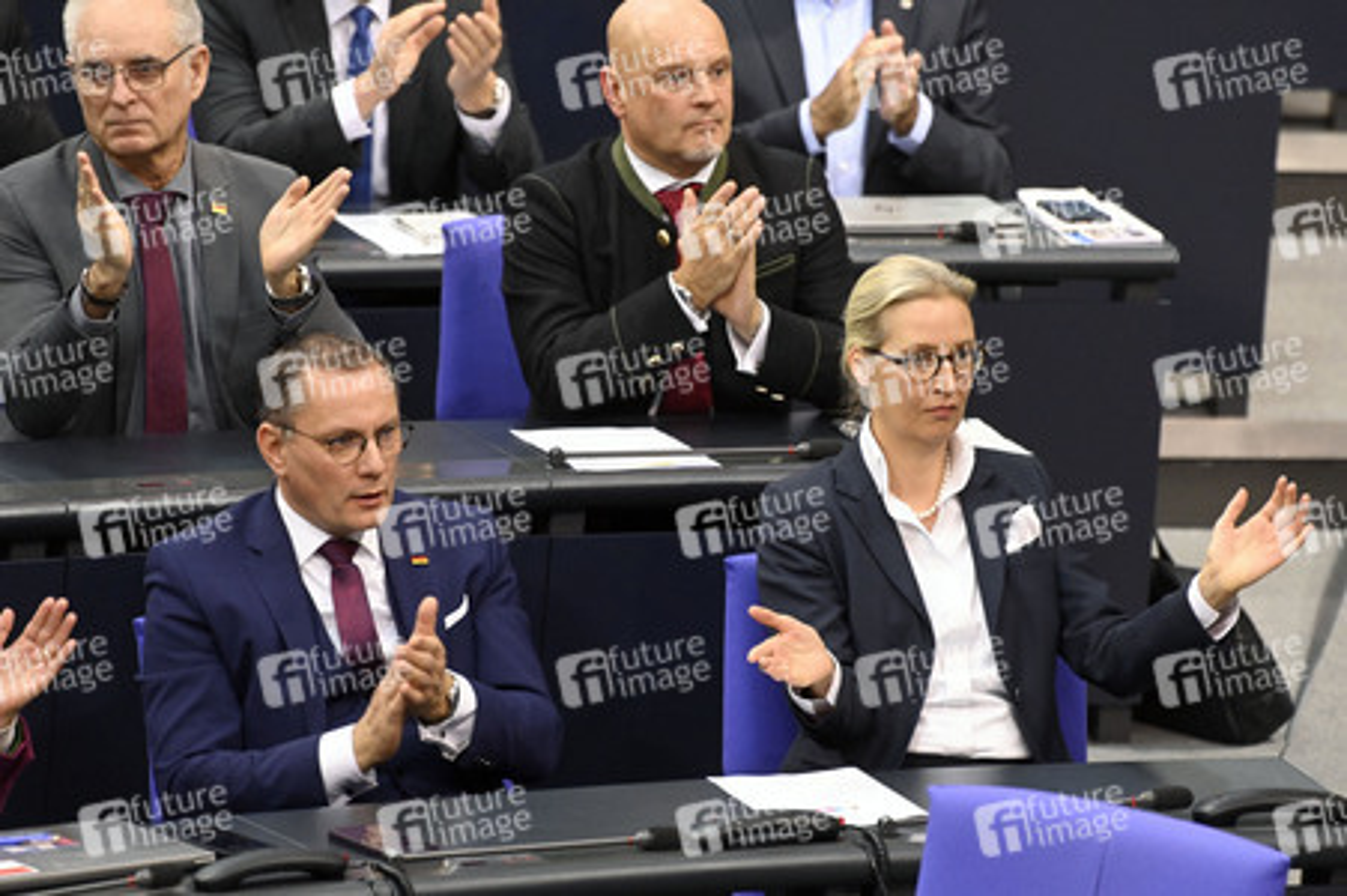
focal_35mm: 400
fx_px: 14955
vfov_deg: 3.4
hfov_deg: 5.2
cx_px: 674
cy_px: 448
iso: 10000
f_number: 5.6
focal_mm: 400
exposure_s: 1/320
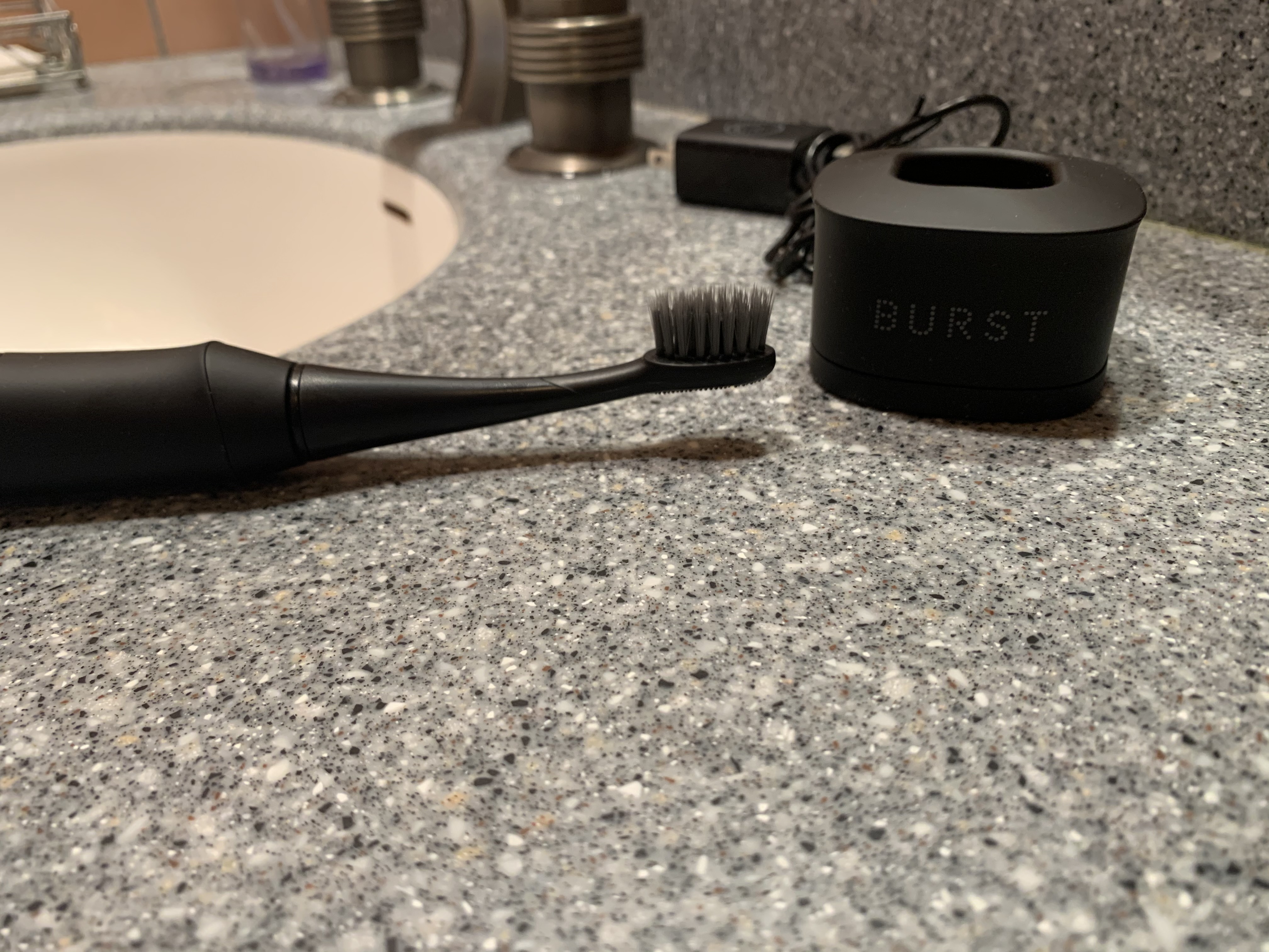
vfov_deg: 53.1
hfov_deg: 67.3
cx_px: 634
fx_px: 953
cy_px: 476
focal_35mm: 26
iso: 125
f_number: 1.8
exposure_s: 1/60
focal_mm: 4.25
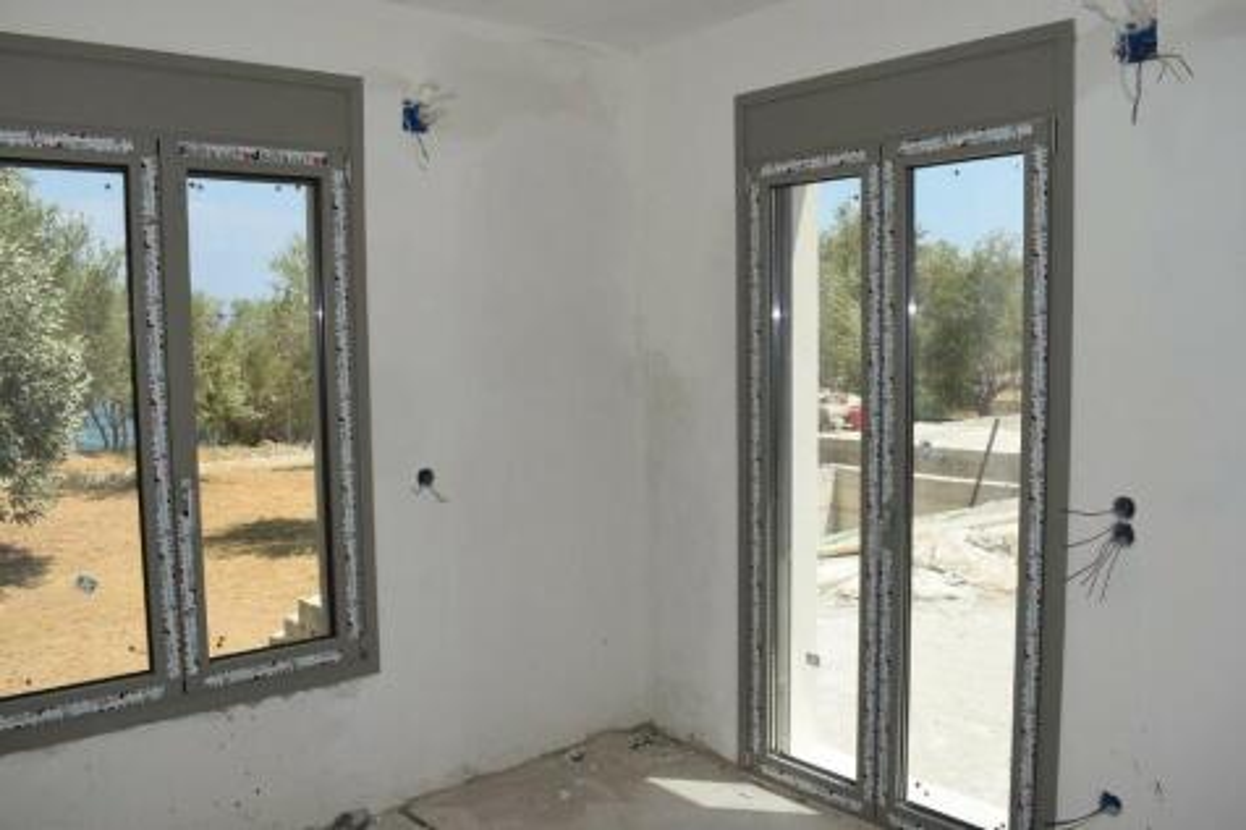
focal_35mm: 30
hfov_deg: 61.9
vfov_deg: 43.6
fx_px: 1038
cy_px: 415
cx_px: 623
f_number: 9
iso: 100
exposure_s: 1/200
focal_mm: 20
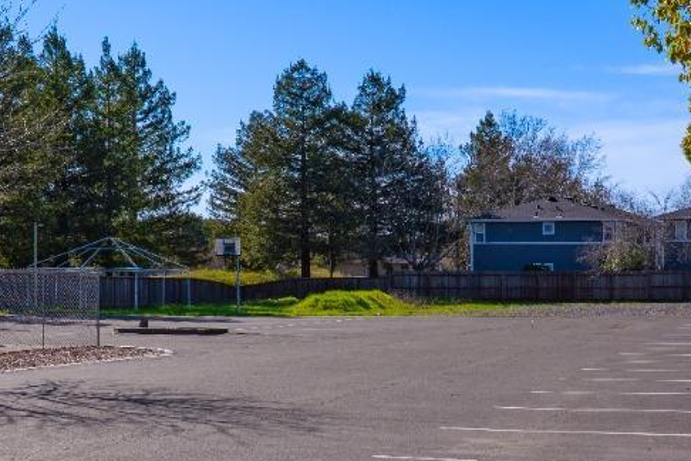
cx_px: 266
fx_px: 1420
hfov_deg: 27.3
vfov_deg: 18.4
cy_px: 303
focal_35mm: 74
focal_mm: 24
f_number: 9
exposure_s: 1/200
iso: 100
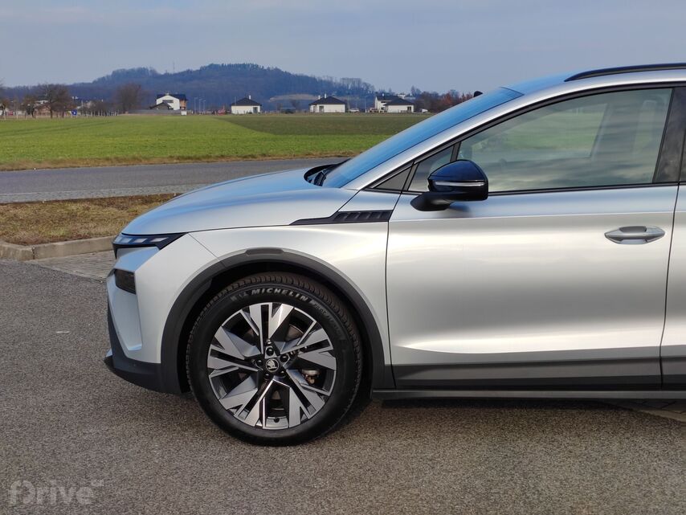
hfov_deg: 35.5
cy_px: 258
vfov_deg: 27.0
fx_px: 1070
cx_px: 343
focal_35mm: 54
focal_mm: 5.52
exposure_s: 1/1100
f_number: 1.9
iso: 100
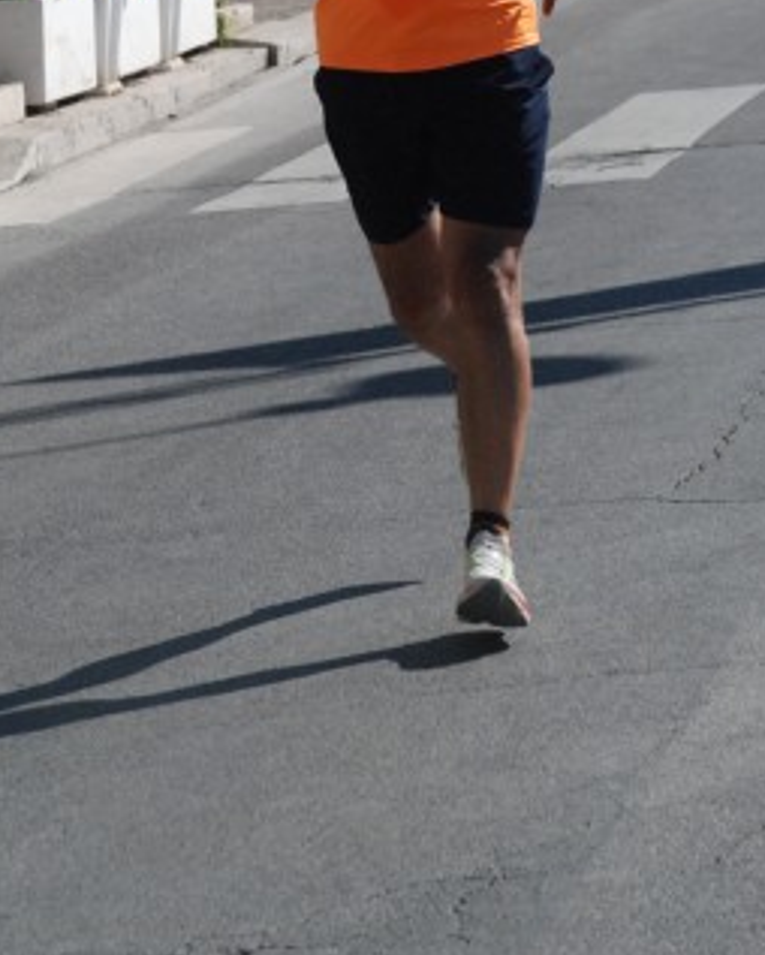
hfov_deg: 6.5
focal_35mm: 240
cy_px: 136
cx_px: 282
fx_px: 6786
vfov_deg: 8.0
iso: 1000
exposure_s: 1/2000
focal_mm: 90
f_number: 8
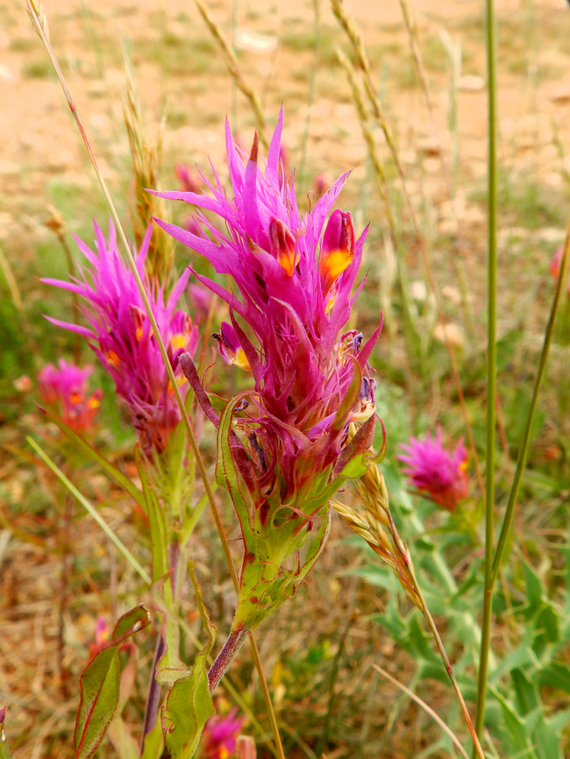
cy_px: 380
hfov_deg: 44.2
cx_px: 285
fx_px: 702
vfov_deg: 56.8
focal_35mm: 32
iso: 80
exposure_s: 1/160
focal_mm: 5.7
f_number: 4
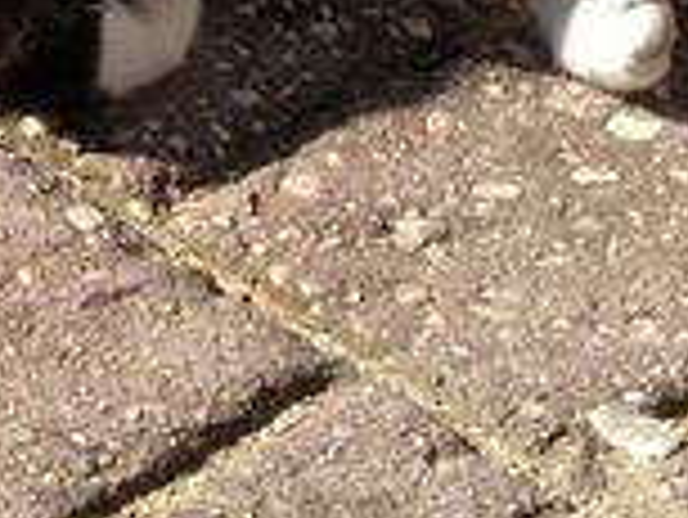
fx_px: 2745
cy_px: -54
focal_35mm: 138
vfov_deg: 10.6
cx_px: -18
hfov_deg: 14.0
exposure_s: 1/1153
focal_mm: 4.13
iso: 50
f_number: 2.4
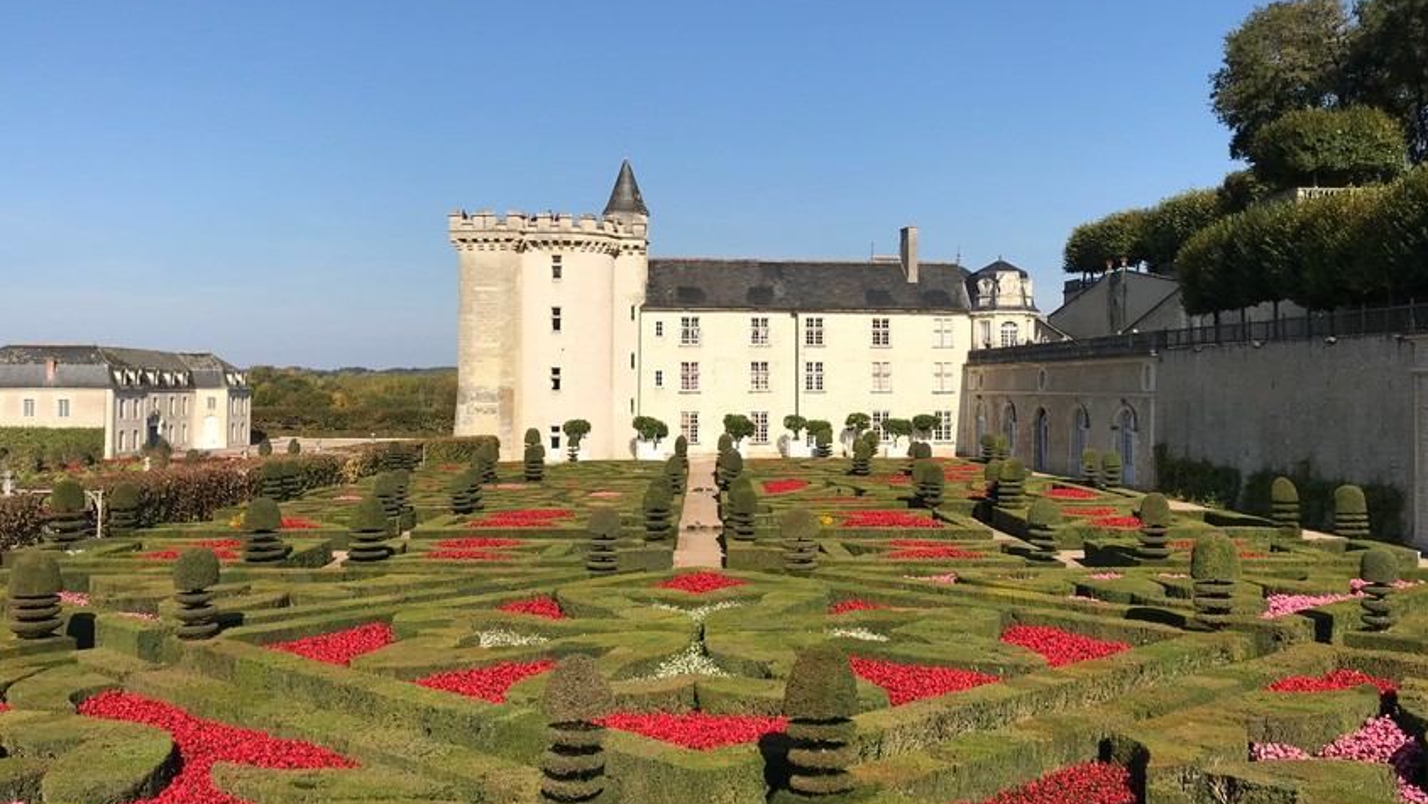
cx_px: 728
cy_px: 362
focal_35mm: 37
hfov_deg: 54.0
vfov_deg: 32.0
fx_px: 1401
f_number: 1.8
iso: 20
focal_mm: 3.99
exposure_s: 1/2817
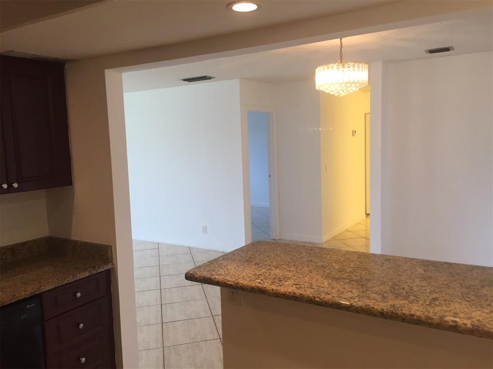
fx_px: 413
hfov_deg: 61.7
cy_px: 184
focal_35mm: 29
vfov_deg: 48.2
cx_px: 246
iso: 32
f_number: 2.2
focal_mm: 4.15
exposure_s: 1/30
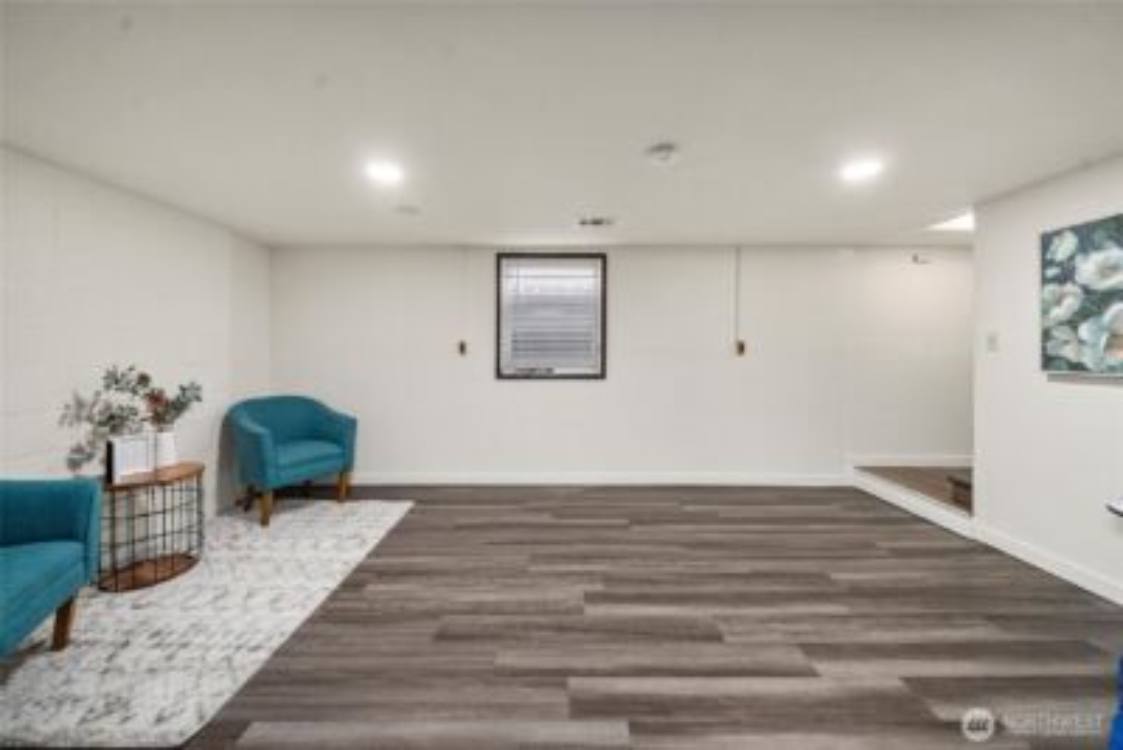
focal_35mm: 12
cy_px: 375
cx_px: 562
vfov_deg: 90.1
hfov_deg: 112.6
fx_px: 374
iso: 400
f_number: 7.1
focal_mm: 12
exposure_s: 1/60
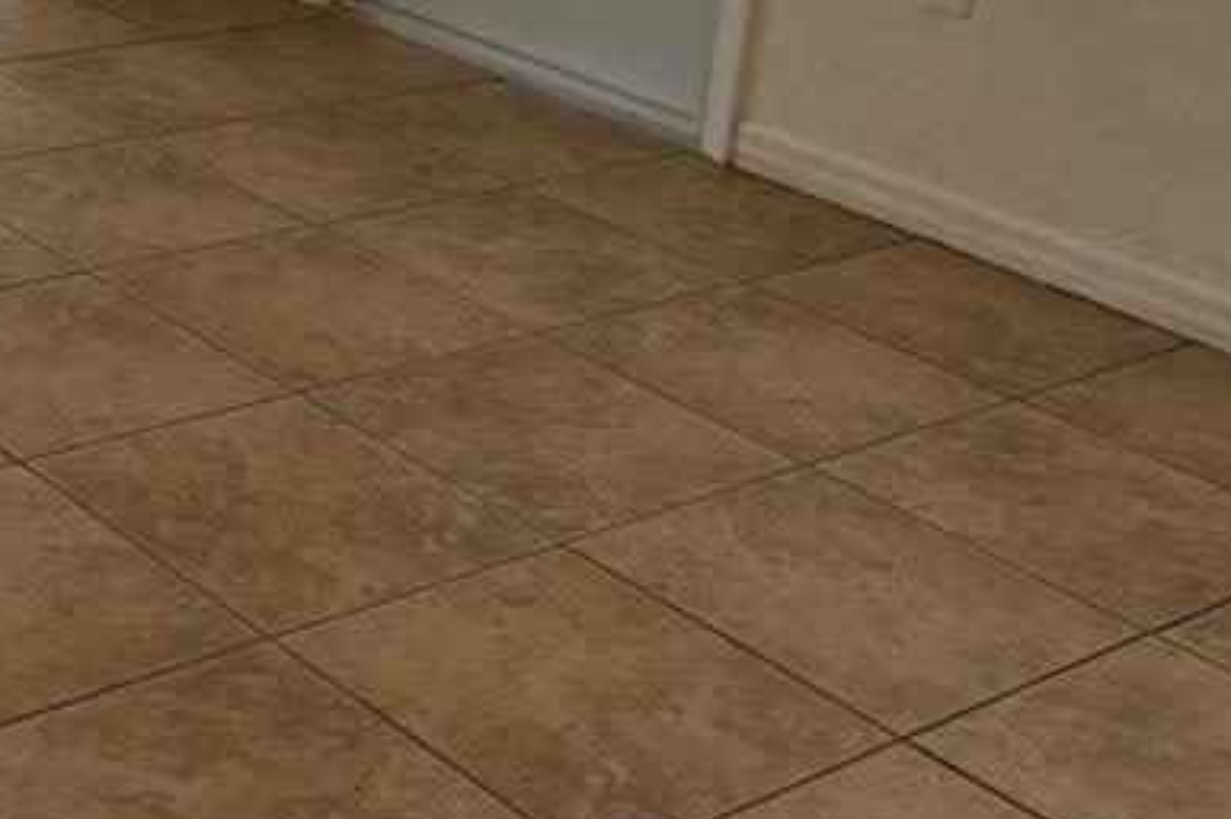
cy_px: -160
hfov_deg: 26.3
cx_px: -54
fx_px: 2460
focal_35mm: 72
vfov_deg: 18.0
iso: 125
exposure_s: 1/144
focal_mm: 5.96
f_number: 1.6
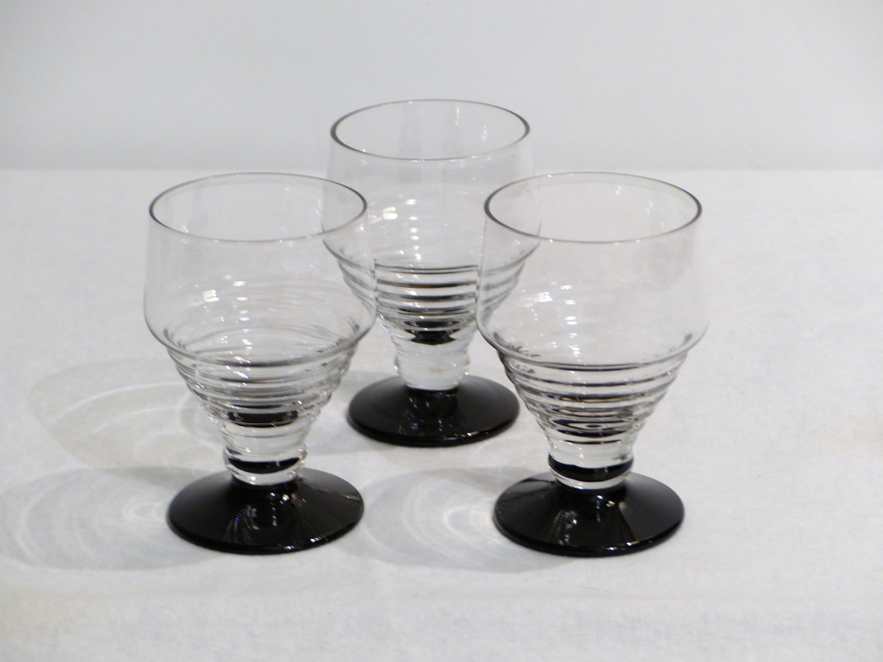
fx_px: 2857
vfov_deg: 13.2
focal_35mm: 112
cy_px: 331
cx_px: 442
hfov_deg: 17.6
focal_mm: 20.1
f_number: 2.8
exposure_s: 1/8
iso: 125
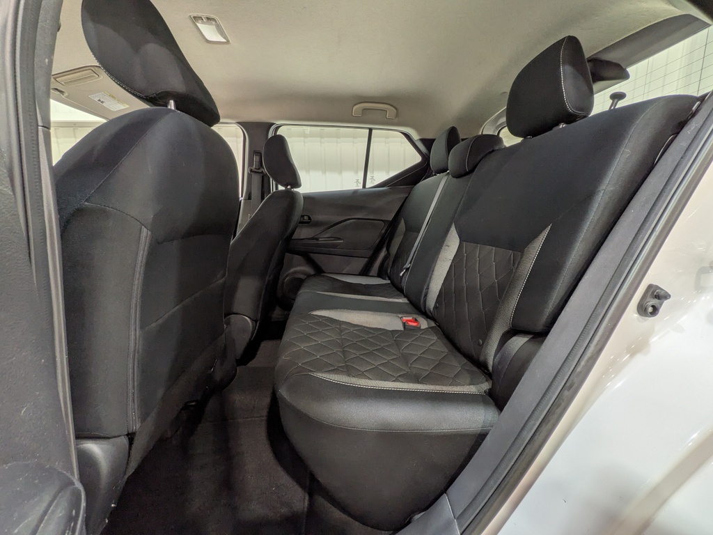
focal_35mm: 14
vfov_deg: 85.7
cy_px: 268
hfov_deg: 102.1
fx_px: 288
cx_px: 356
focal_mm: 1.83
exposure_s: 1/33.3
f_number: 2.2
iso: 61
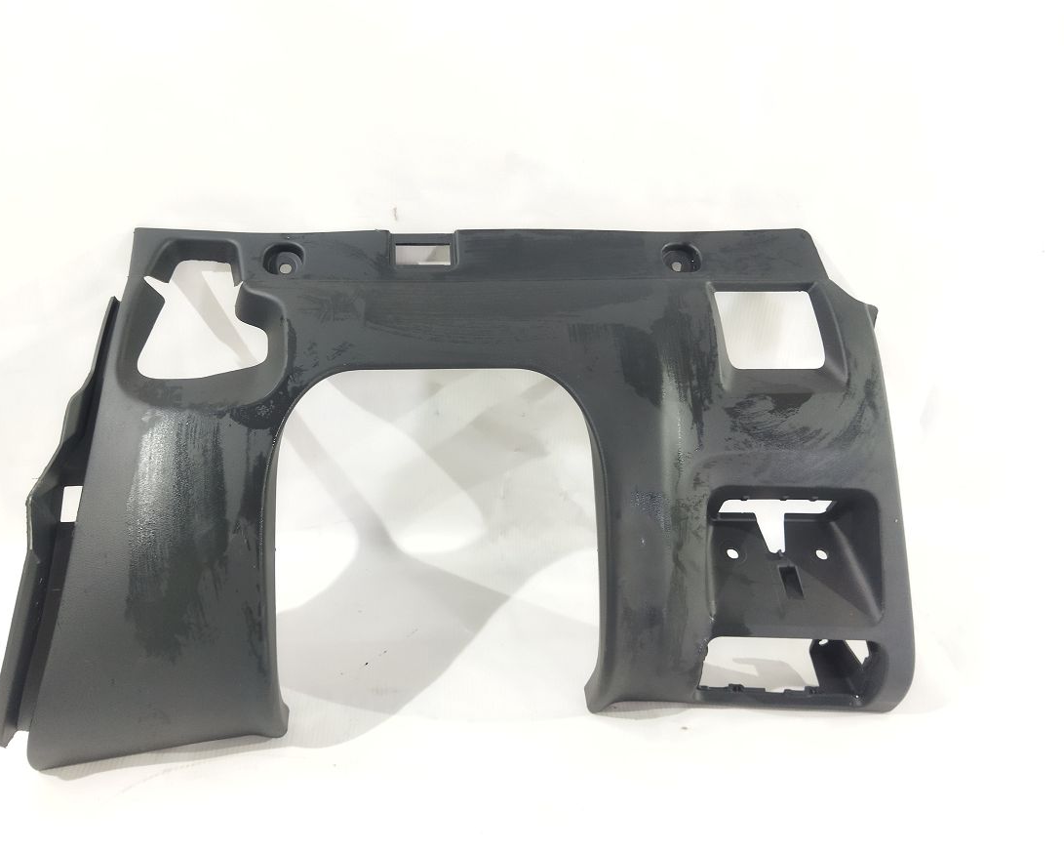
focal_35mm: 29
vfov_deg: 49.9
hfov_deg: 60.4
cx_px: 483
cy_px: 438
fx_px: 913
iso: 494
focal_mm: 4.71
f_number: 1.79
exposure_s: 1/50
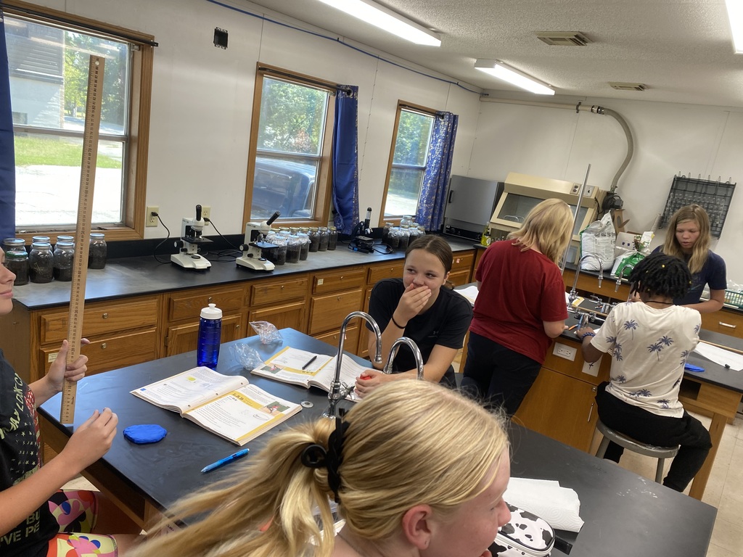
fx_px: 558
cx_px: 372
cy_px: 278
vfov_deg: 53.1
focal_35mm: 26
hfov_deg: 67.3
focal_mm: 4.25
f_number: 1.8
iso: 100
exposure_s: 1/120
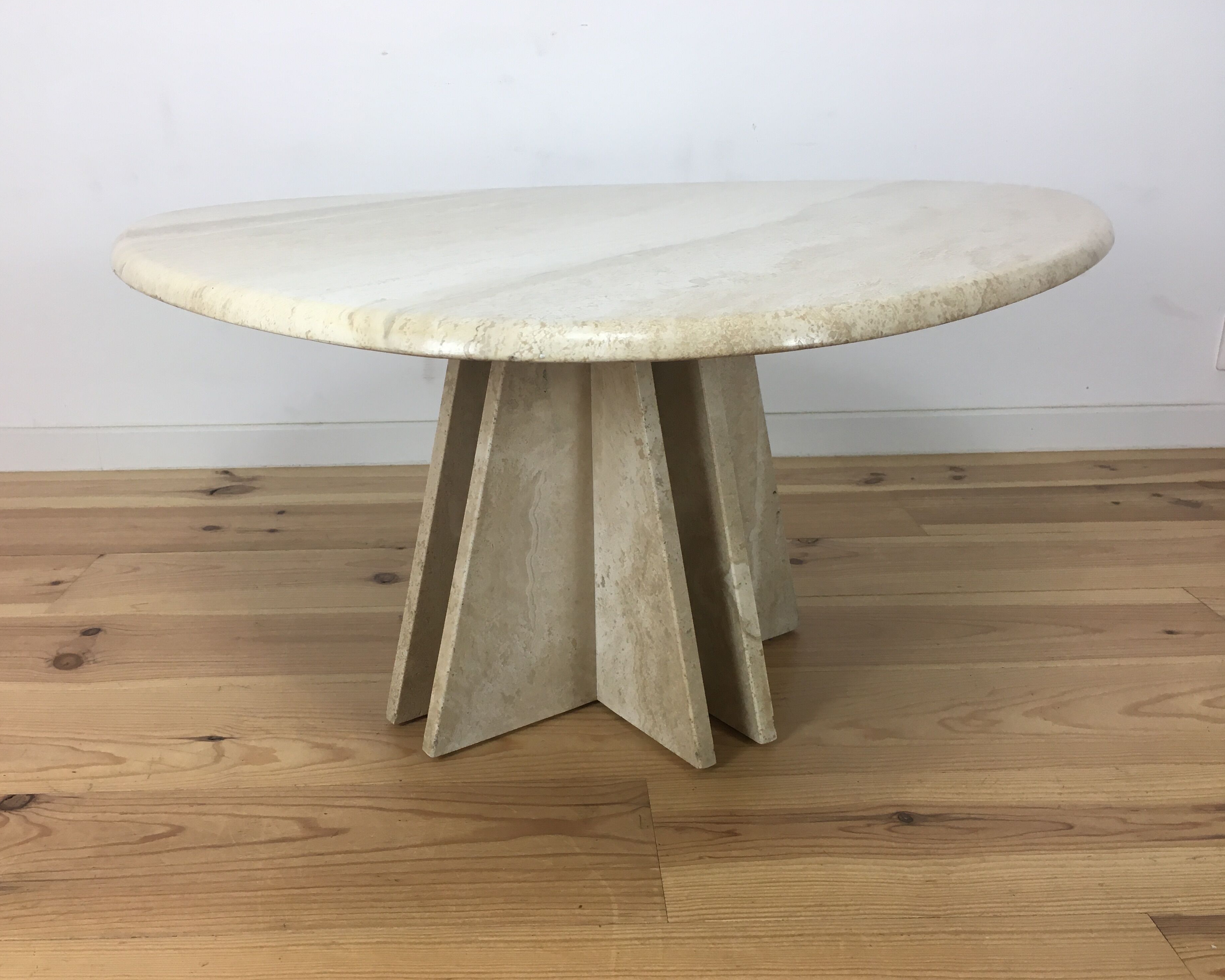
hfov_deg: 57.1
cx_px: 556
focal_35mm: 31
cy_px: 498
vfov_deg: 47.1
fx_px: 1124
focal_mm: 4.15
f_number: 2.2
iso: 32
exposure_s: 1/33
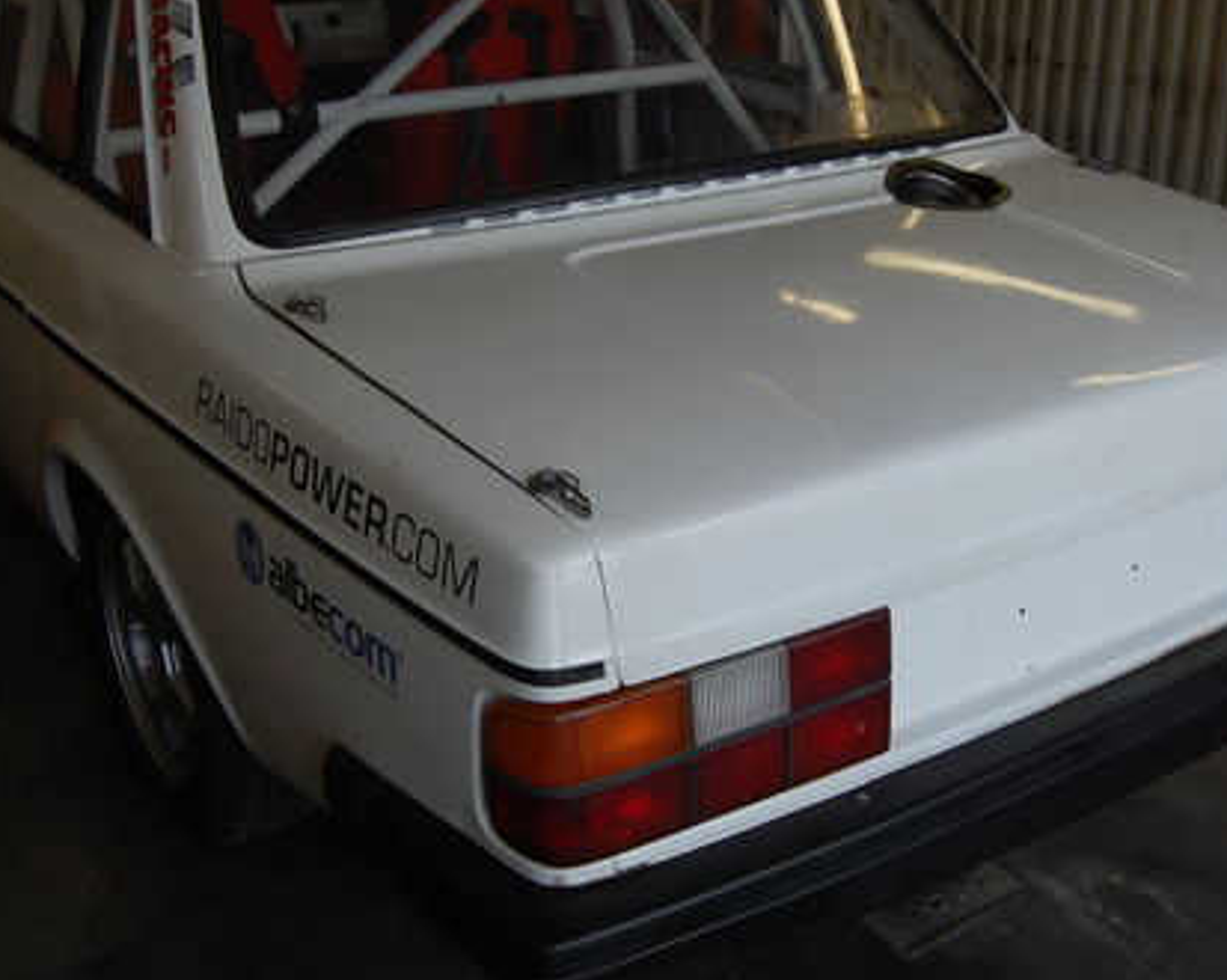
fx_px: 1742
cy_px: 434
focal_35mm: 48
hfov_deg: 38.6
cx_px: 746
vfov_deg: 31.4
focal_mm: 22
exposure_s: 1/125
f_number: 5.6
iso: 320
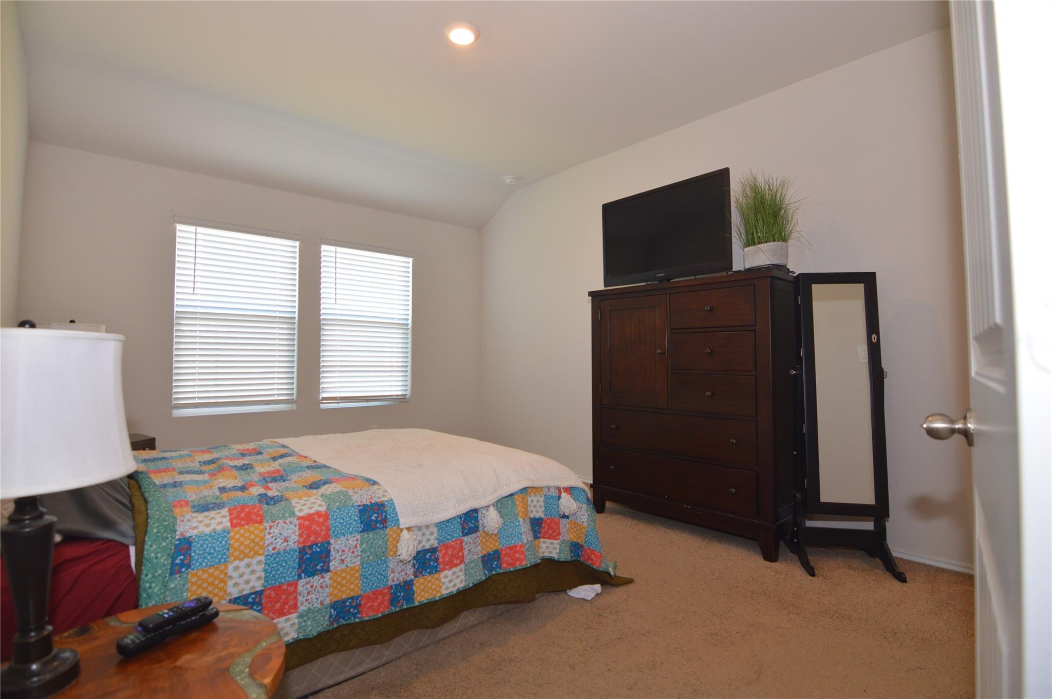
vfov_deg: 71.9
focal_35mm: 16
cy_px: 350
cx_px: 526
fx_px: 482
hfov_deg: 95.0
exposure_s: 1/60
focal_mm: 11
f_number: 4
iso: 400
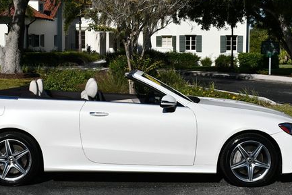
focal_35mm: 71
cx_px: 117
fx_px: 576
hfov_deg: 28.4
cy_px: 72
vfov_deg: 19.2
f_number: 10
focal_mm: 24
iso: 100
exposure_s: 1/400
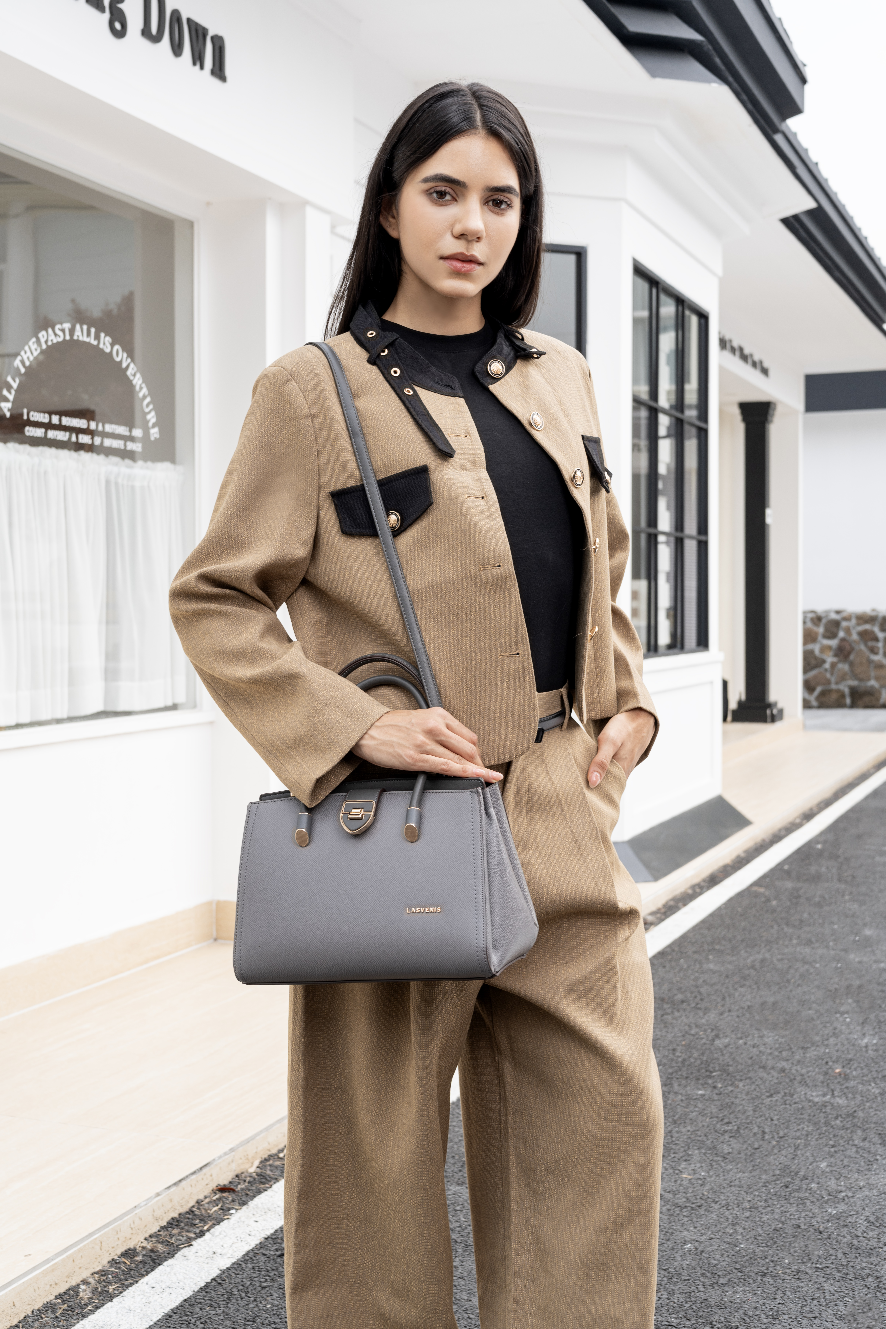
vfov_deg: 41.1
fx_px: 1772
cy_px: 664
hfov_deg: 28.1
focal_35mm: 48
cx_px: 443
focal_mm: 48
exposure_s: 1/125
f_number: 7.1
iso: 100
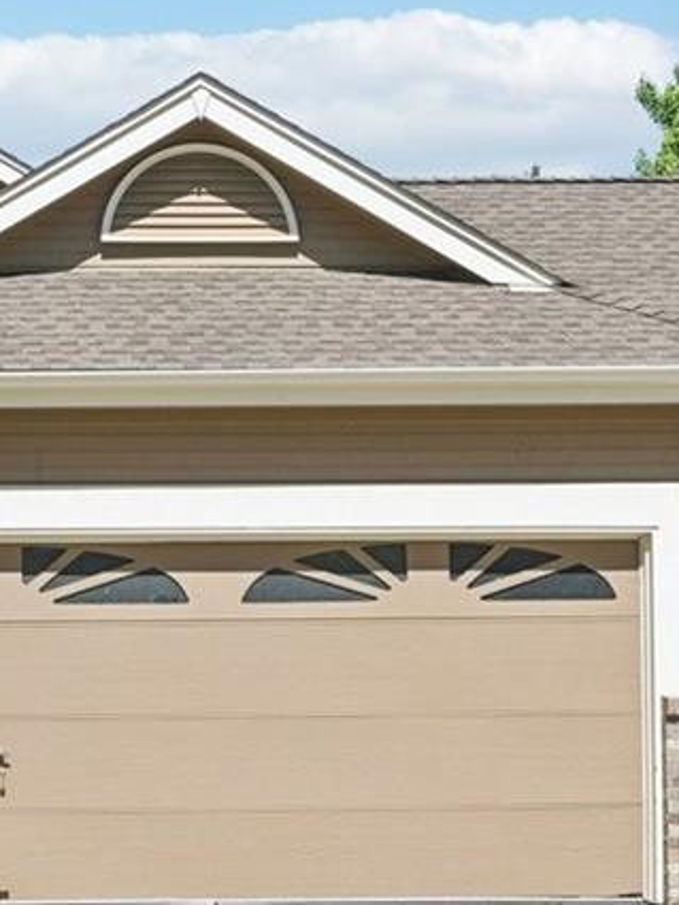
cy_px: 496
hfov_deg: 18.5
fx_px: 2034
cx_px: 17
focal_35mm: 78
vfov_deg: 25.1
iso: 100
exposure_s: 1/250
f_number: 8
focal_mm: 21.5
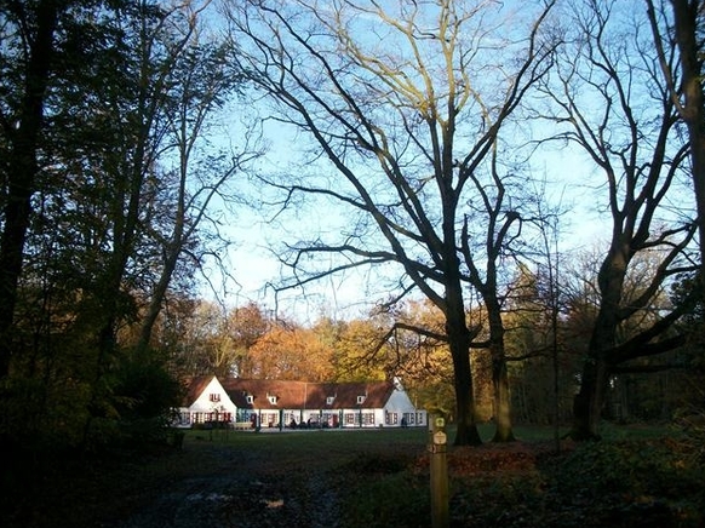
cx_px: 357
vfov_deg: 42.9
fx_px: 672
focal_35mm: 33
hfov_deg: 55.4
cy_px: 270
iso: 80
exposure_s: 1/320
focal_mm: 5.7
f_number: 2.9
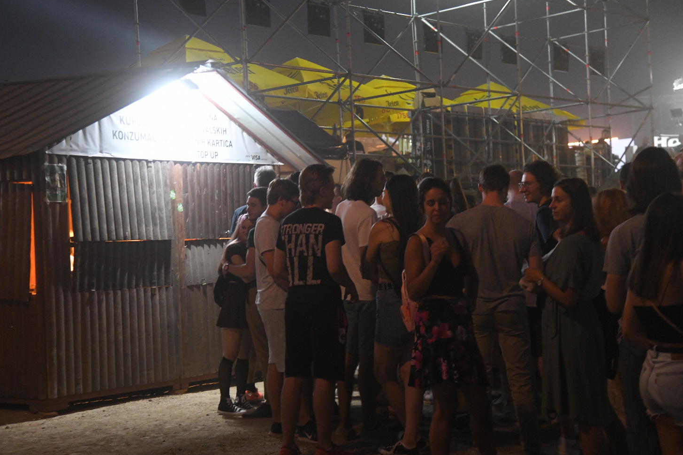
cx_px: 324
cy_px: 216
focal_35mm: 69
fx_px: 1309
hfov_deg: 29.2
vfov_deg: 19.7
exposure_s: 1/80
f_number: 4
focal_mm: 62
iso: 4000
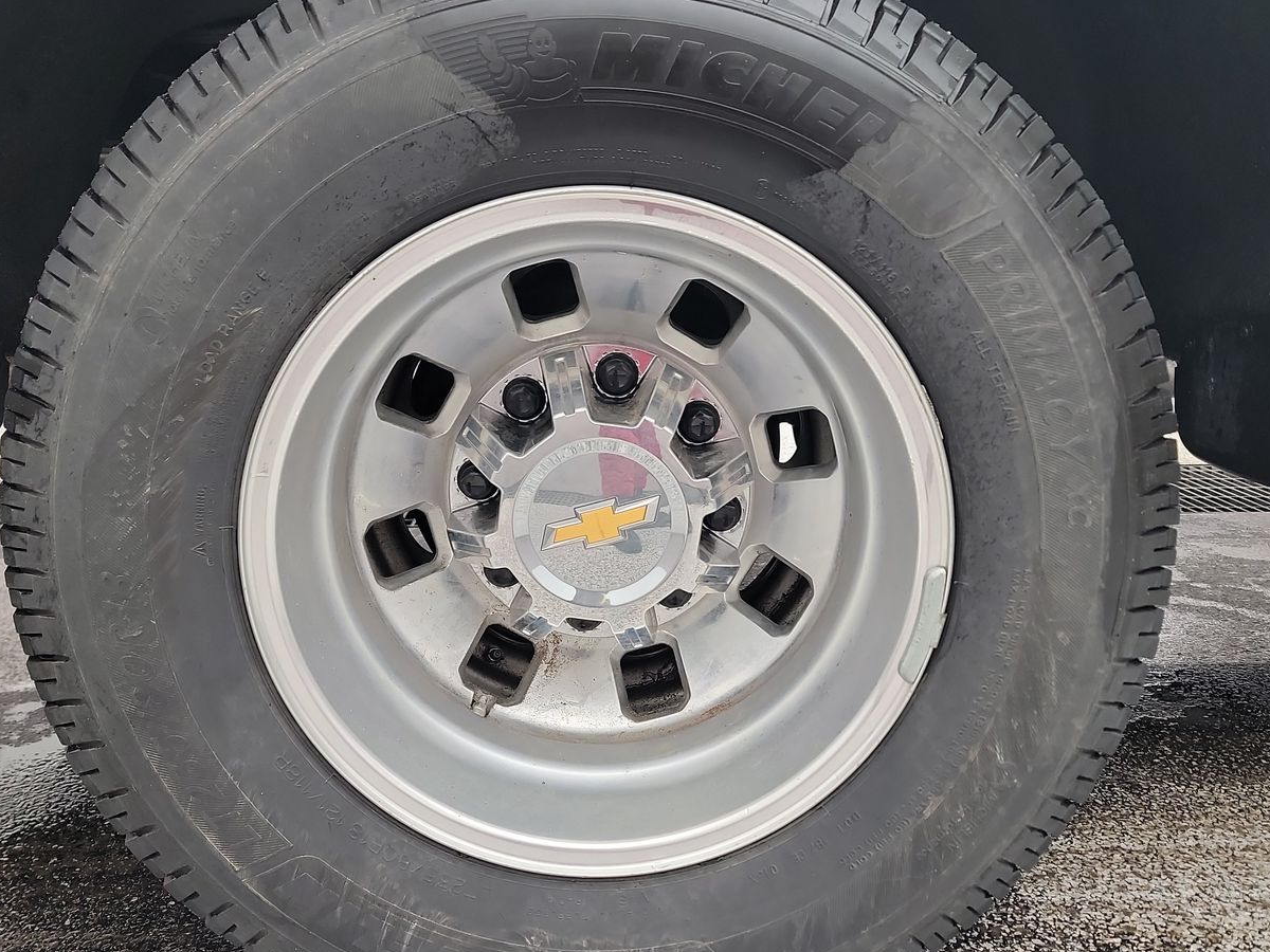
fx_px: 1174
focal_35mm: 32
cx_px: 616
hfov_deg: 56.8
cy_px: 498
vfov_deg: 44.1
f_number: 1.8
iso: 303
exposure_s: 1/59
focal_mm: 6.7
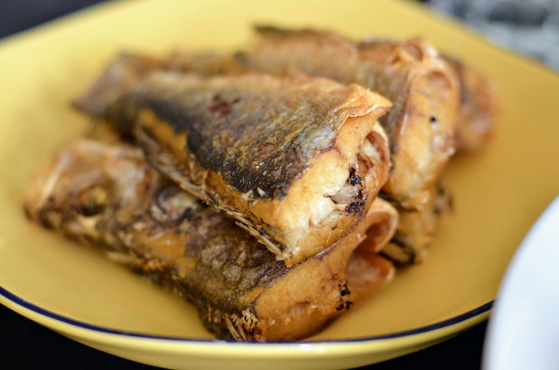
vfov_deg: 18.1
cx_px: 280
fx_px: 1162
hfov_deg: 27.0
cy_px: 185
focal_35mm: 75
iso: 800
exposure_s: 1/500
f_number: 2.5
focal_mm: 50
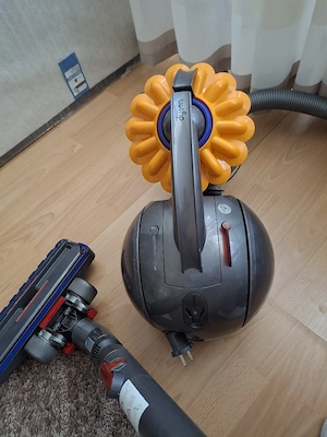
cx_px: 164
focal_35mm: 25
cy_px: 218
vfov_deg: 69.4
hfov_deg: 54.9
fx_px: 315
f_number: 1.8
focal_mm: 4.69
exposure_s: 1/20
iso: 500
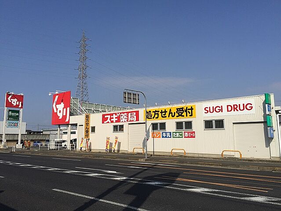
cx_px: 140
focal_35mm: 29
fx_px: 236
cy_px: 106
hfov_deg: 61.6
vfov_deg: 48.3
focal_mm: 4.15
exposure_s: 1/4950
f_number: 2.2
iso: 32
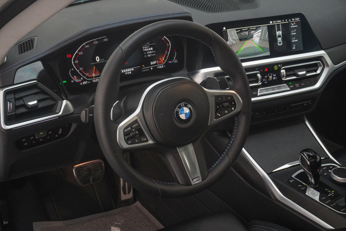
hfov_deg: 40.0
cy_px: 116
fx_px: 476
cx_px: 173
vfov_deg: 27.3
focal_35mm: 50
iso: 6400
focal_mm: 33
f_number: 7.1
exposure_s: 1/80
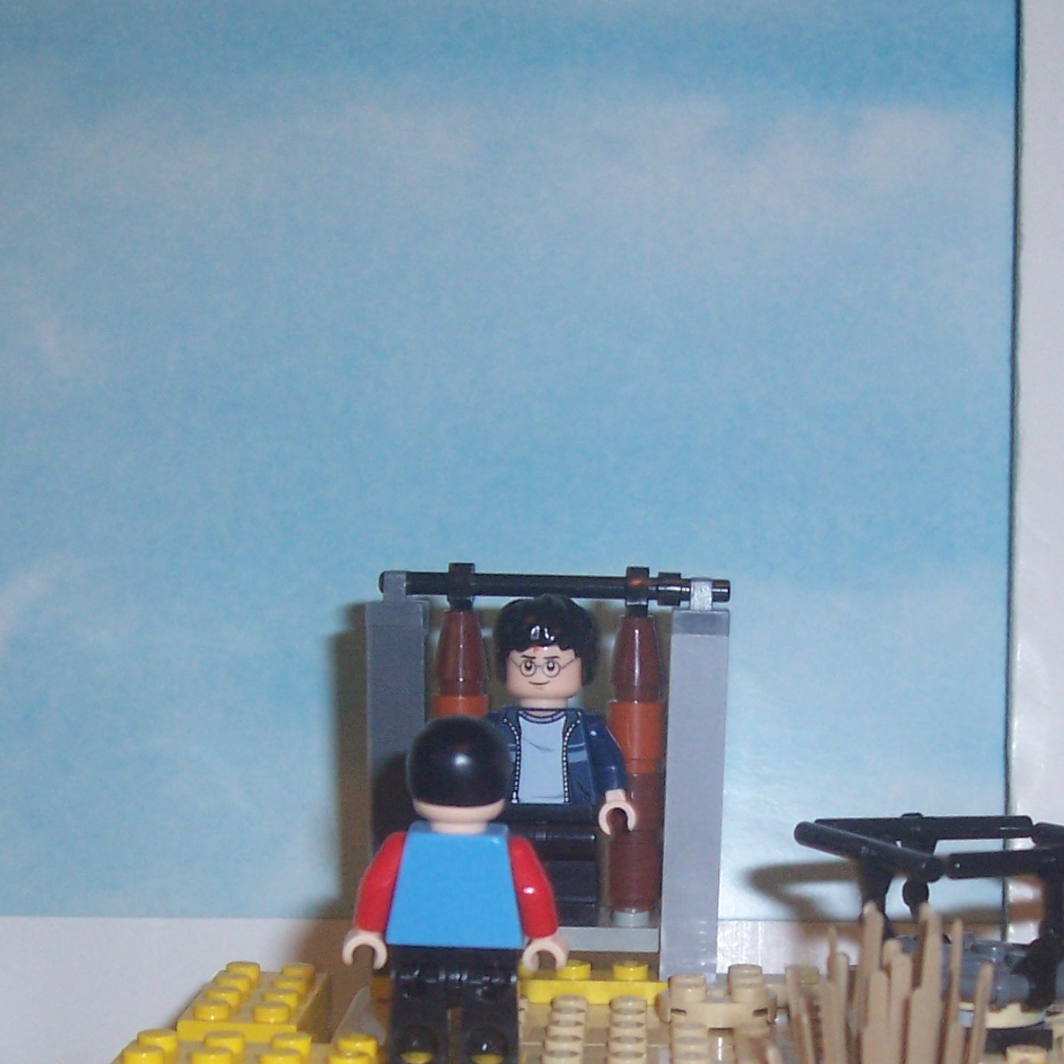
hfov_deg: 26.1
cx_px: 802
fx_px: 2260
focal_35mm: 65
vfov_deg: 26.0
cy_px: 838
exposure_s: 1/60
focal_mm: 5.6
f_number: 2.7
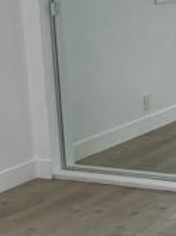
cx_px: -28
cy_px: 130
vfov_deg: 17.7
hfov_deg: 13.0
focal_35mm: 111
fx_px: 753
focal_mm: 3
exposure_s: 1/120
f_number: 1.8
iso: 64
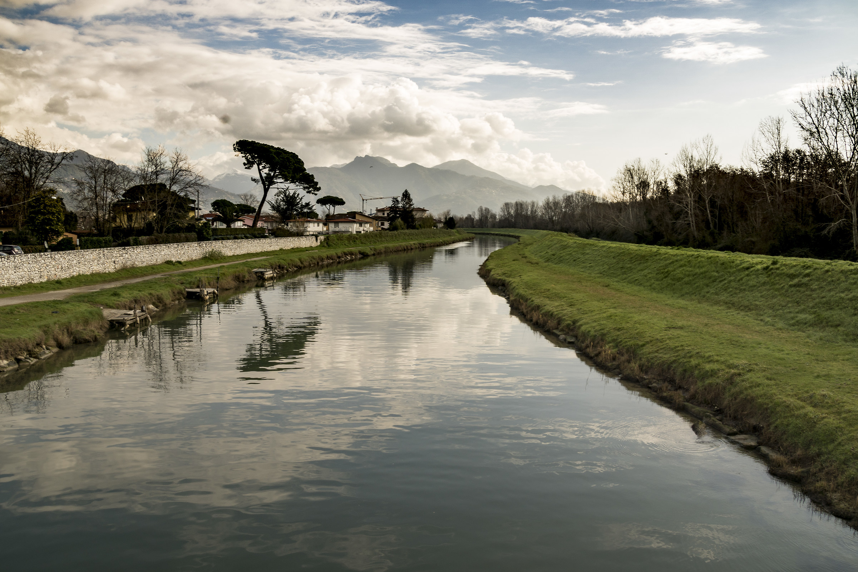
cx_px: 429
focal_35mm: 82
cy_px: 286
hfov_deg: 24.6
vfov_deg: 16.6
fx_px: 1966
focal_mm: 55
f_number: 20
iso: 50
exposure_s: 1/50
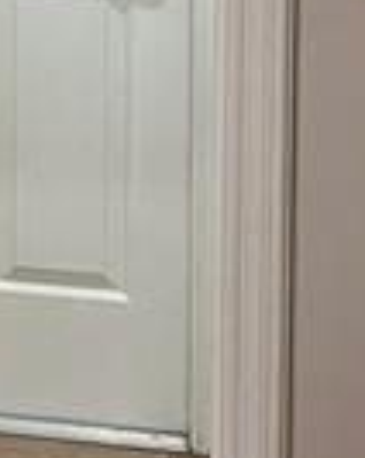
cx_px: -864
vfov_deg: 9.5
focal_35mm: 196
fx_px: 2653
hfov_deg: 6.8
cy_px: -317
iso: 160
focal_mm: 5.1
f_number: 1.6
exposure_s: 1/60
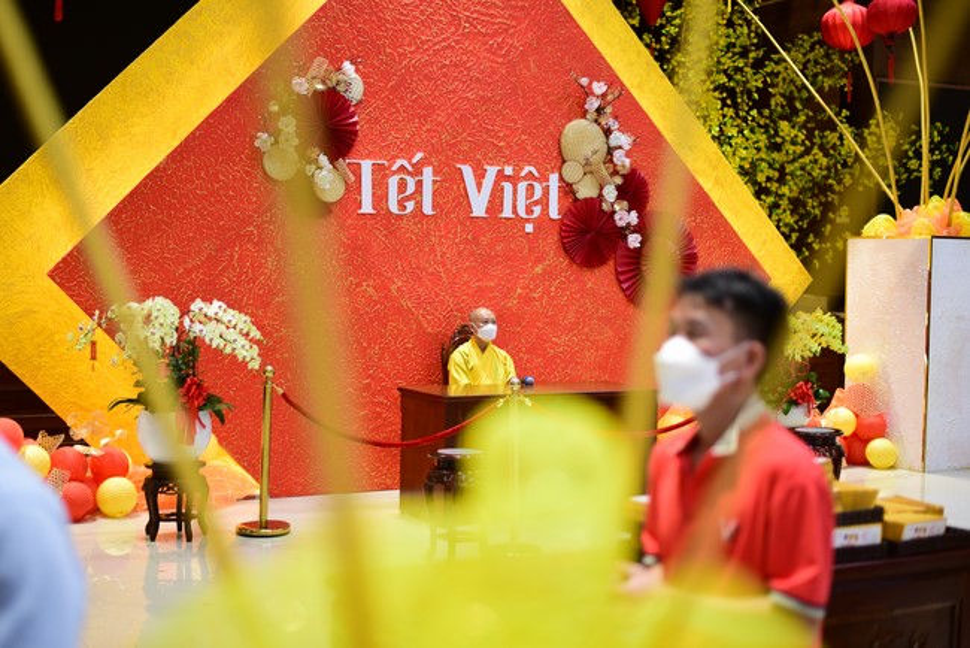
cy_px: 324
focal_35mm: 50
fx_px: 1348
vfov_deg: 27.0
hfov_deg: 39.6
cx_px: 485
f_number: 1.8
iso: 800
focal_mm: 50
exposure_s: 1/200
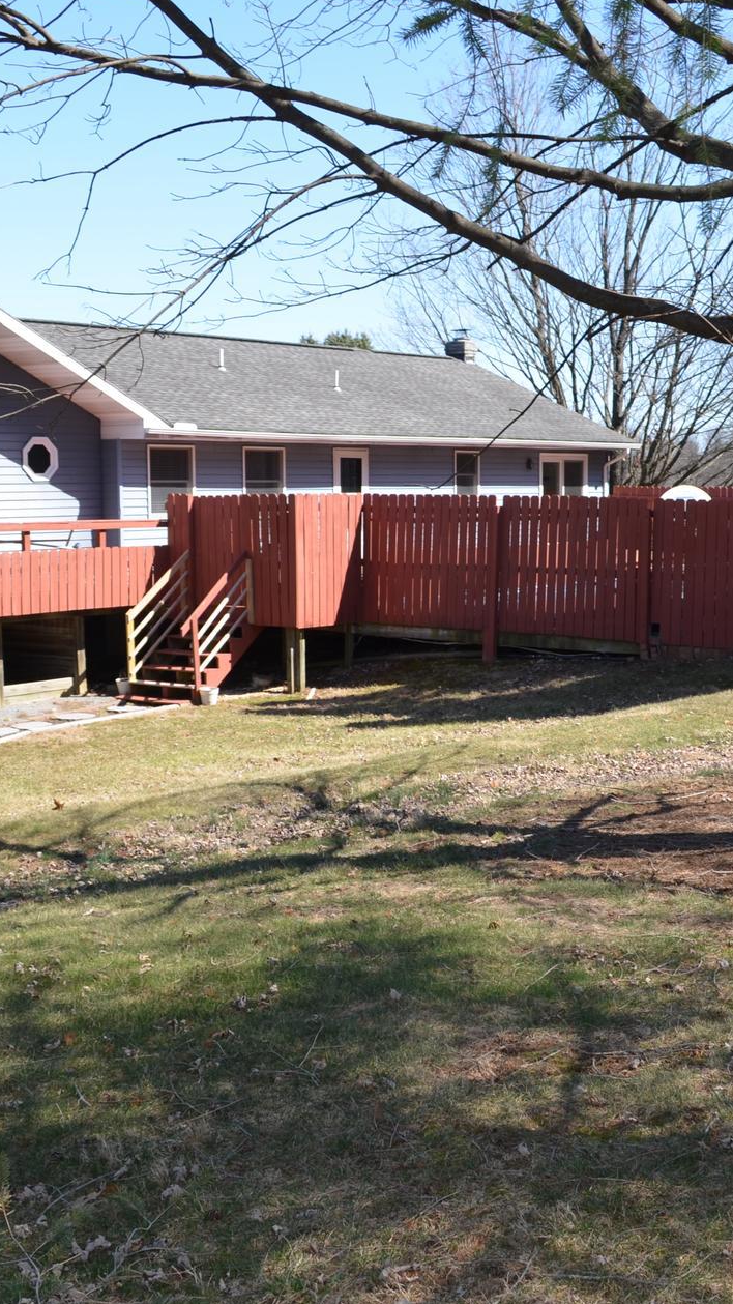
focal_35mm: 51
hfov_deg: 23.5
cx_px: 441
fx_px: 1763
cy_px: 677
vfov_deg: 40.6
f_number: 7.1
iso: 100
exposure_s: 1/200
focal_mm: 20
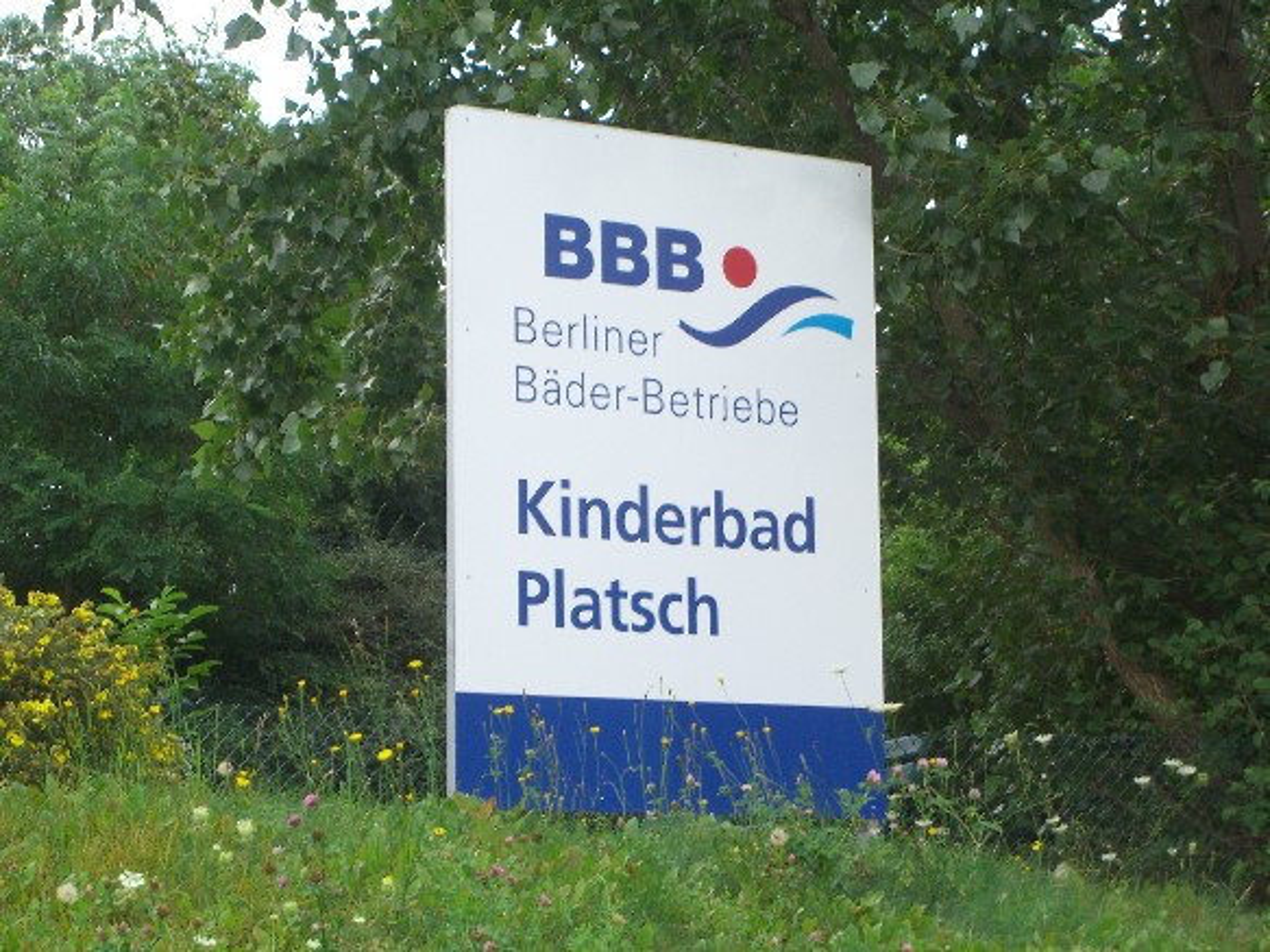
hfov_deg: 17.3
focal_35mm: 114
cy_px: 476
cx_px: 635
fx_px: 4182
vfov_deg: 13.0
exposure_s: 1/125
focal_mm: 23.7
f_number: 5.1
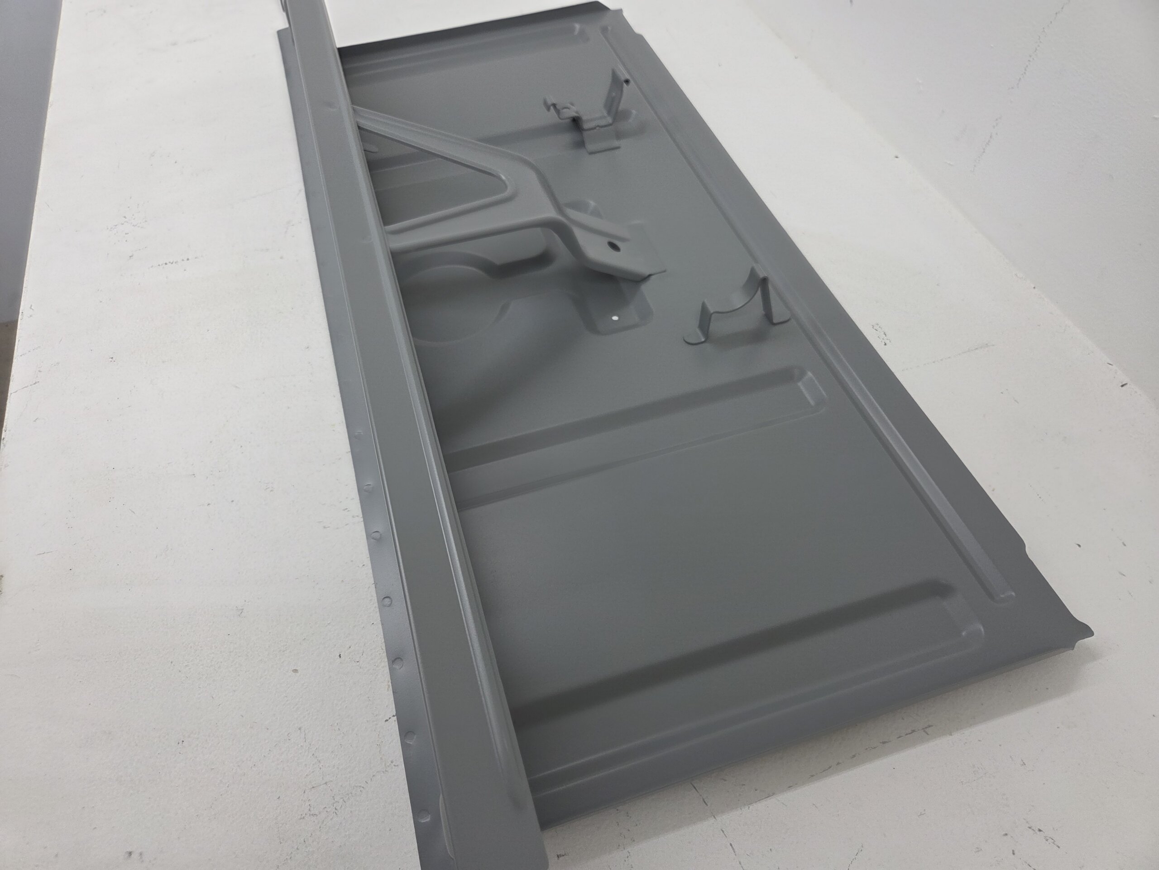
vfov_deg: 58.9
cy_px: 435
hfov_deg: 73.9
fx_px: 770
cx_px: 580
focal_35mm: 23
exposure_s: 1/120
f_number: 1.8
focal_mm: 5.4
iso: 80
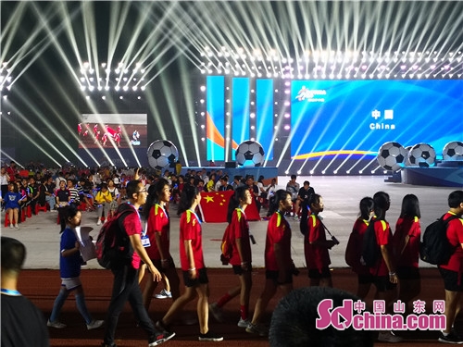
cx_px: 232
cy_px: 174
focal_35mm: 54
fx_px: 722
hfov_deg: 35.5
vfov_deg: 27.0
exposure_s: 1/50
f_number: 1.6
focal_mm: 3.95
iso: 125
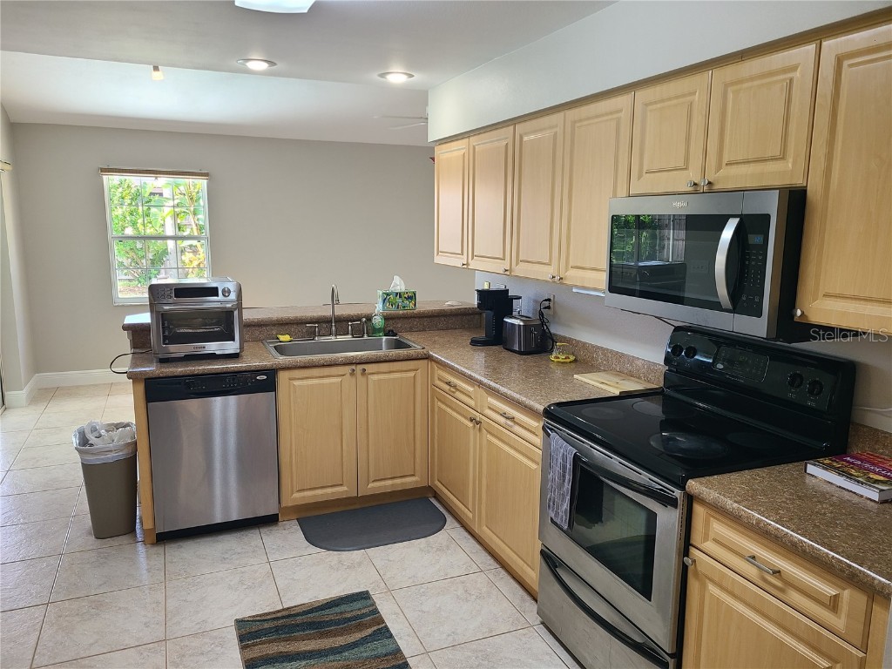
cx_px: 446
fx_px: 670
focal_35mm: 26
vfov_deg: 53.1
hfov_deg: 67.3
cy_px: 334
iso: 100
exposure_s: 1/60
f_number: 1.8
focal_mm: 5.4
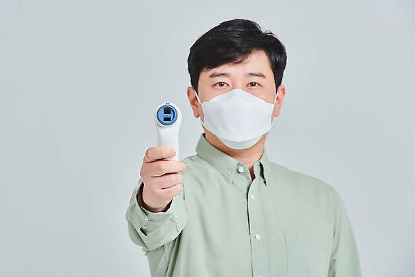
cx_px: 208
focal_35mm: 200
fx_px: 2307
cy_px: 138
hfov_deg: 10.3
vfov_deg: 6.9
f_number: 14
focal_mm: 200
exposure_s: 1/125
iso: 100
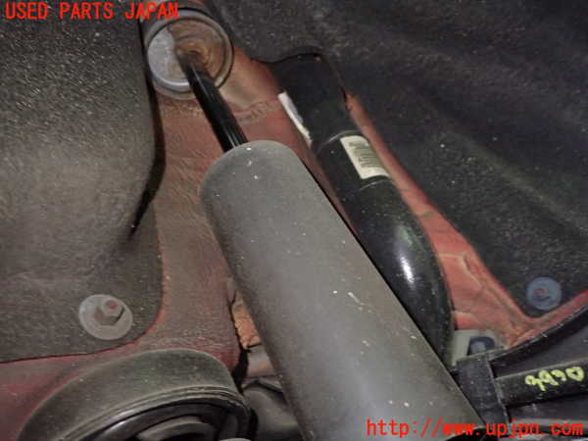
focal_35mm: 30
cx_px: 294
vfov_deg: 46.8
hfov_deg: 60.0
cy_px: 220
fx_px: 510
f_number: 2.3
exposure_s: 1/15
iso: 800
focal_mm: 5.4
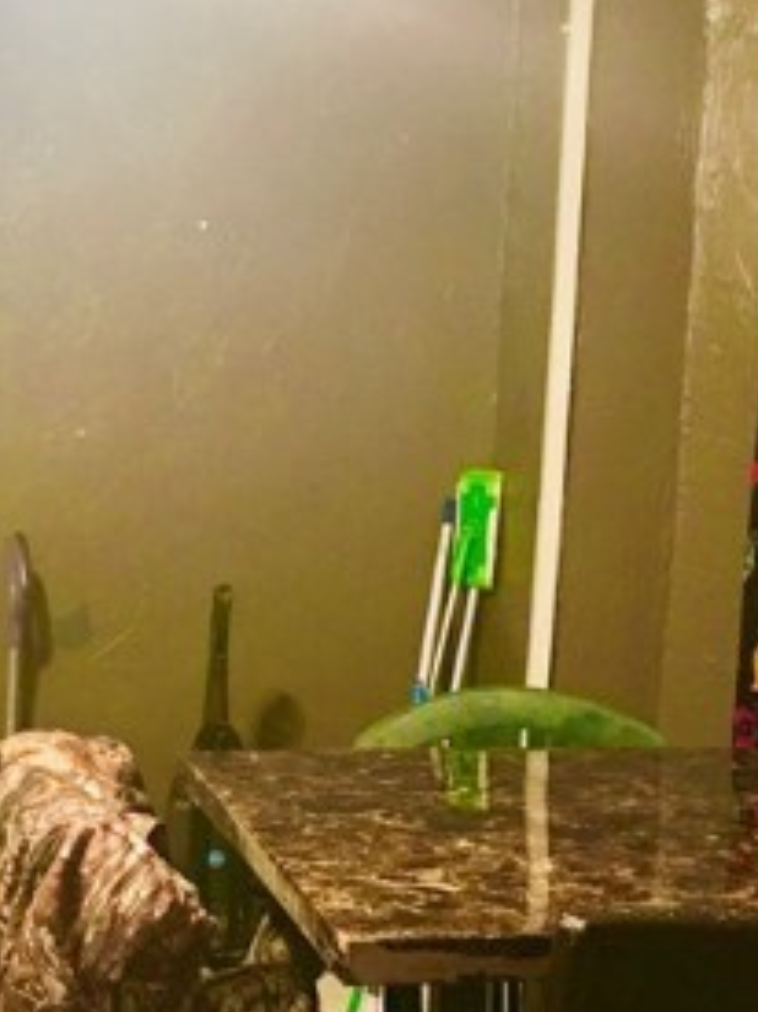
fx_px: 2367
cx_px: 173
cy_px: 747
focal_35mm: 81
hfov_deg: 18.1
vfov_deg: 23.9
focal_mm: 4.15
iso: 100
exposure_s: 1/8
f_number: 2.2
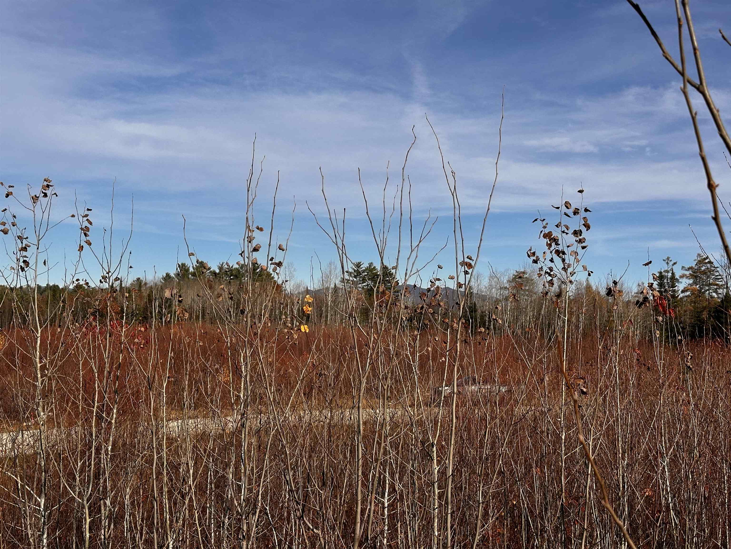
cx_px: 366
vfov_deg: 30.3
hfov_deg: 39.7
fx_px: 1014
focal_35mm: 48
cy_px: 274
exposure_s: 1/5556
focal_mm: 6.86
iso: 64
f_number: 1.78
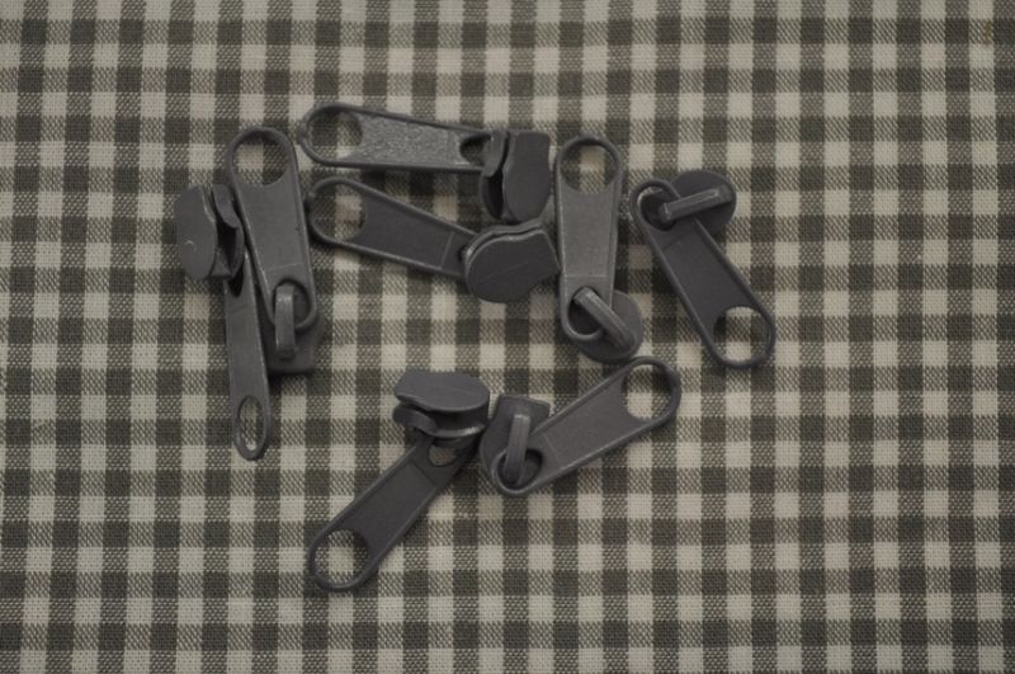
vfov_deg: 20.6
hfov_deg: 30.6
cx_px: 508
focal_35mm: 66
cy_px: 337
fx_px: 1858
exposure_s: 1/60
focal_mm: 44
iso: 640
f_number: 5.3
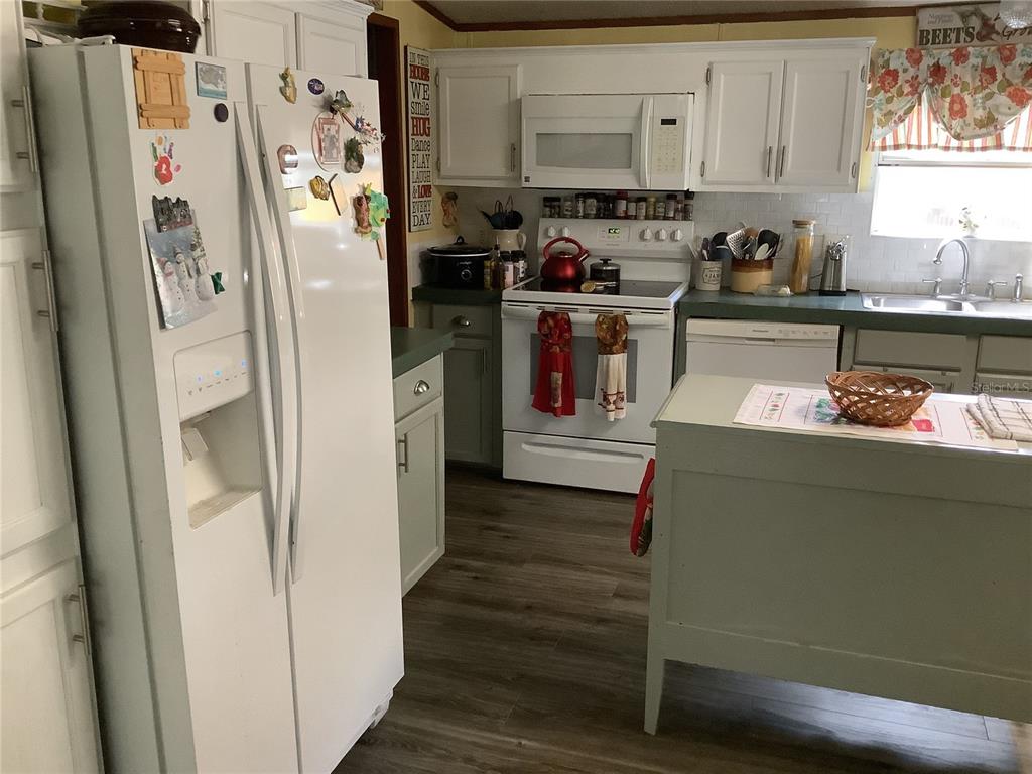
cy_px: 387
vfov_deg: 45.4
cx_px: 516
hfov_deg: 58.4
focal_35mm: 31
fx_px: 924
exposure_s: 1/50
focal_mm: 3.3
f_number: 2.4
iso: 320
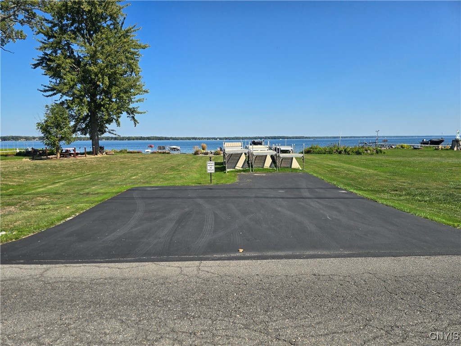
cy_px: 173
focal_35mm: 23
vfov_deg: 58.9
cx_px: 230
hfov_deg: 73.9
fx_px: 306
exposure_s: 1/742
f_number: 1.7
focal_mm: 6.3
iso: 12
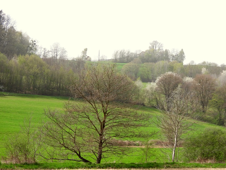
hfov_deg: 18.7
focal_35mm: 105
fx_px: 686
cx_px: 113
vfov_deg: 14.1
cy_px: 85
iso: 100
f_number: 4
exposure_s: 1/500
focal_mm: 18.7
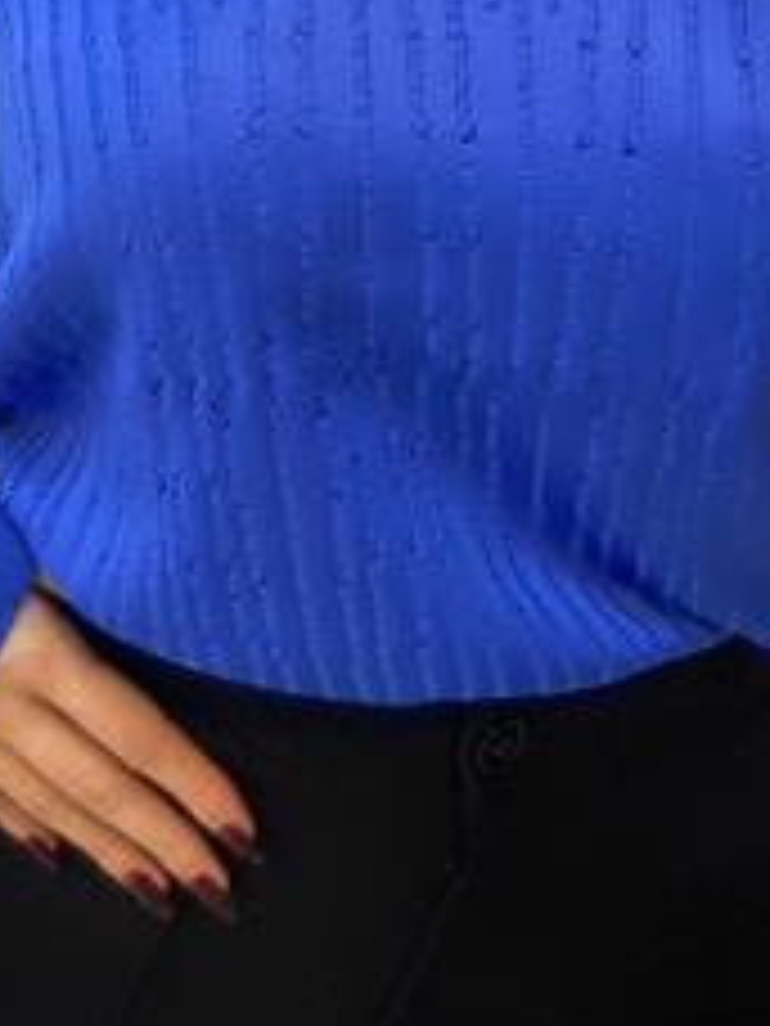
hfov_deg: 15.6
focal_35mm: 94
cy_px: 173
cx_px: 135
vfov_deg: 20.6
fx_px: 2788
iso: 125
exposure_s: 1/100
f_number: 2
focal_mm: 6
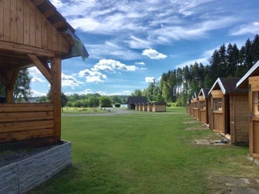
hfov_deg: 60.0
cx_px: 131
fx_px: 224
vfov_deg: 46.8
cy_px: 96
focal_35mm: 30
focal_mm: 4.15
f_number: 2.2
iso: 25
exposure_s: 1/2331
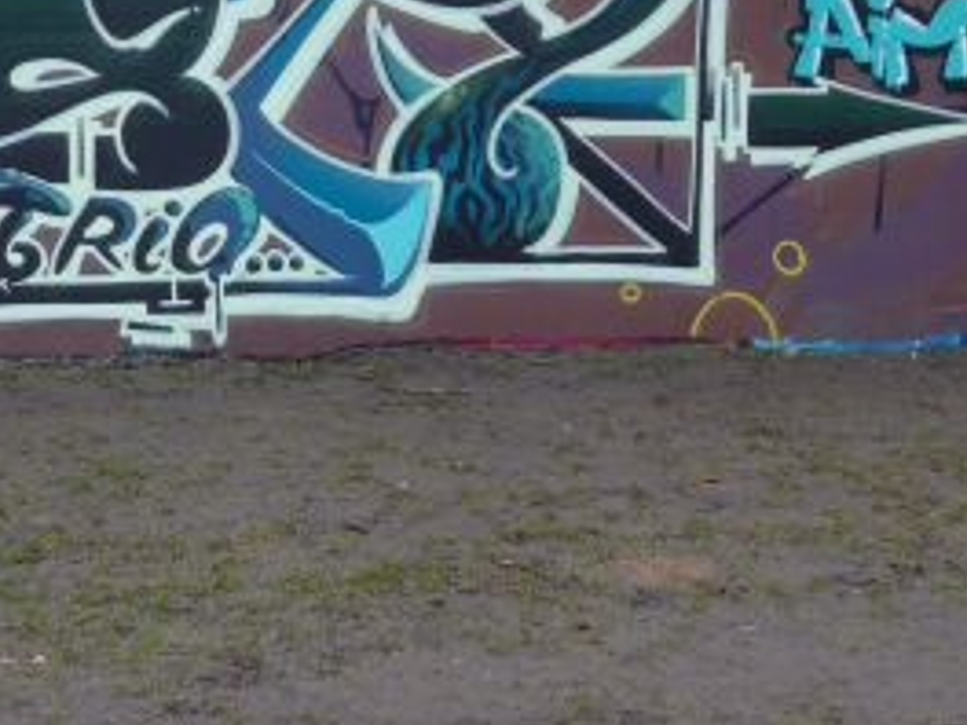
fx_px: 1536
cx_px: 205
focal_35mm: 55
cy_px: 284
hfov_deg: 34.0
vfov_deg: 26.5
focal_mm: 6
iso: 80
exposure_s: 1/125
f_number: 2
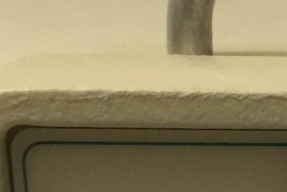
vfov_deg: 7.3
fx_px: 1363
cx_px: 333
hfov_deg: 11.8
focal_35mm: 171
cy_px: 528
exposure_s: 1/15
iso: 100
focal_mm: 4.15
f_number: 2.2
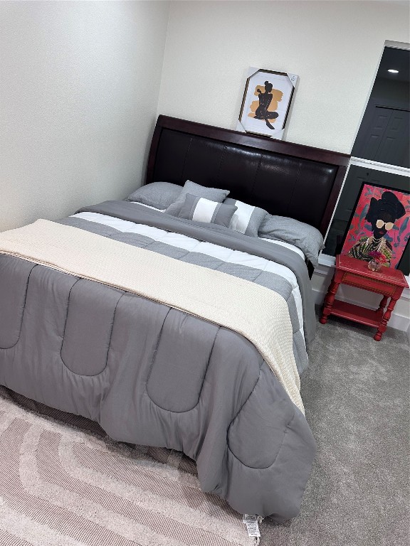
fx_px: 379
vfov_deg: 71.6
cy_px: 273
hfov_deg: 56.8
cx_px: 205
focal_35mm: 24
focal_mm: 6.86
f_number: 1.78
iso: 160
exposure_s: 1/120
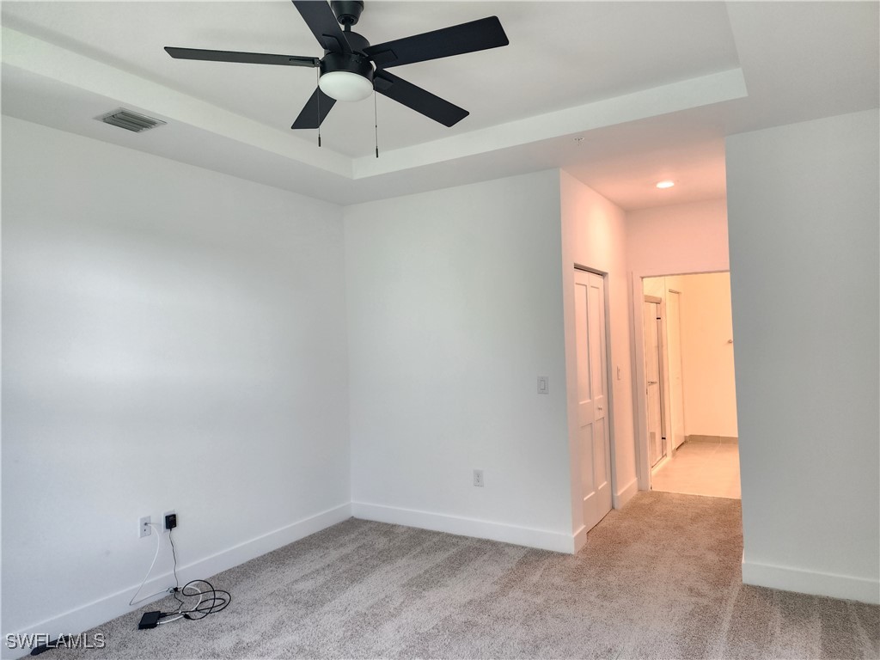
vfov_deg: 58.9
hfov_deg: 73.9
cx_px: 440
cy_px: 330
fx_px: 585
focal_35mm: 23
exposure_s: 1/120
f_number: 1.8
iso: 160
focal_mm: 6.4
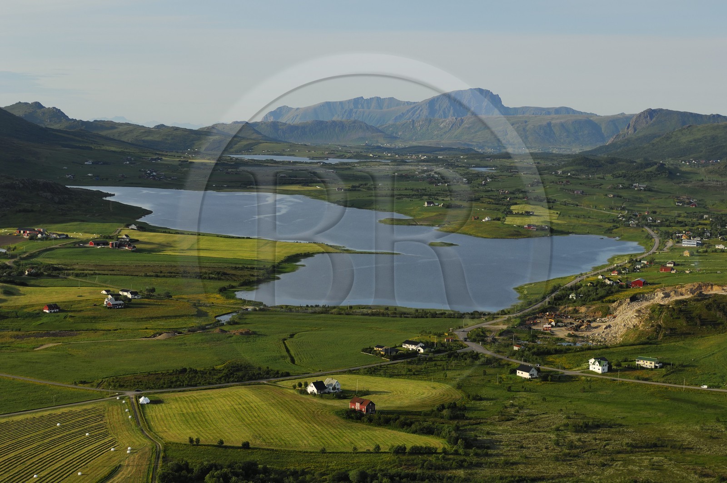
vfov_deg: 20.1
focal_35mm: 68
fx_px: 1361
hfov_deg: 29.9
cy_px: 242
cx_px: 364
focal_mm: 45
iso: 100
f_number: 4
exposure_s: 1/800
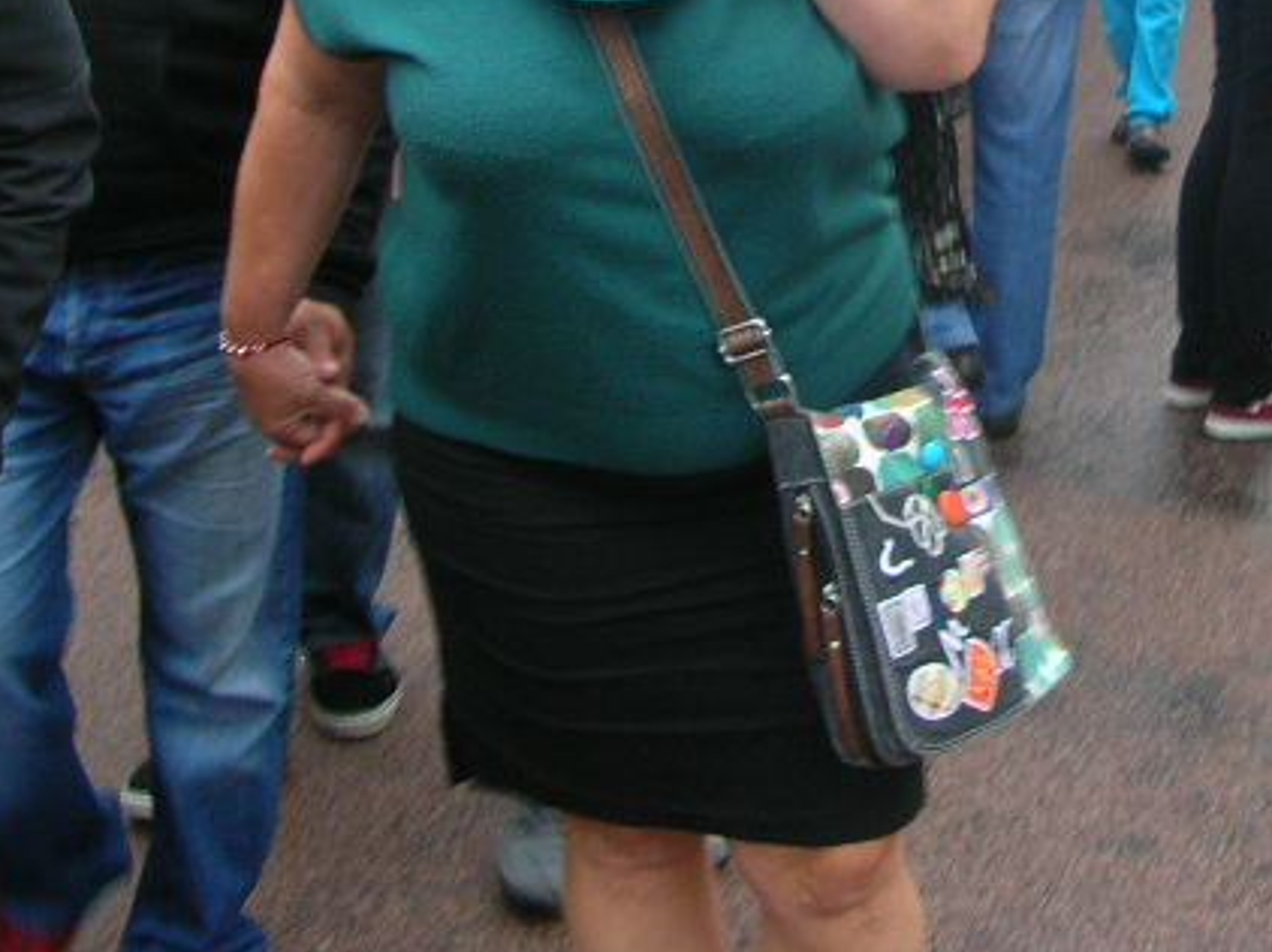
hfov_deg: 22.4
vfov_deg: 16.7
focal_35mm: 85
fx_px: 3122
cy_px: -130
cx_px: 1179
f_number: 2.8
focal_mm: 5.8
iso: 50
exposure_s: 1/33.2
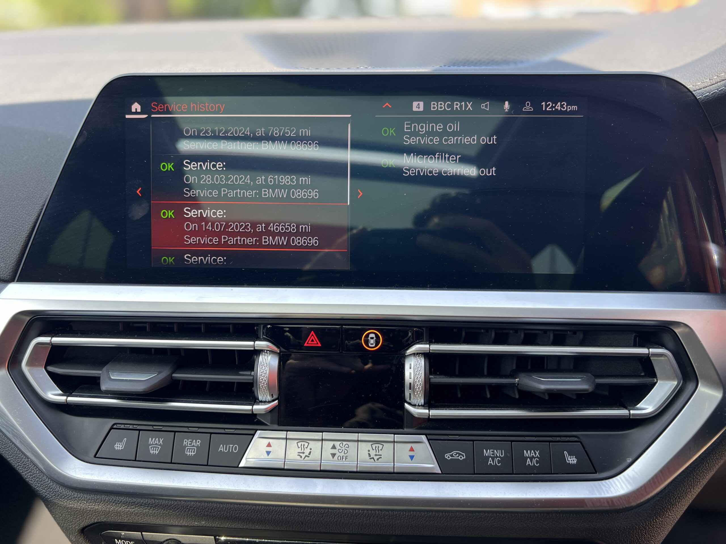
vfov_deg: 53.1
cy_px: 272
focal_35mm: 26
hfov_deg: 67.3
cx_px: 363
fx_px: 545
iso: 32
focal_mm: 5.7
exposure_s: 1/128
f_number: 1.5
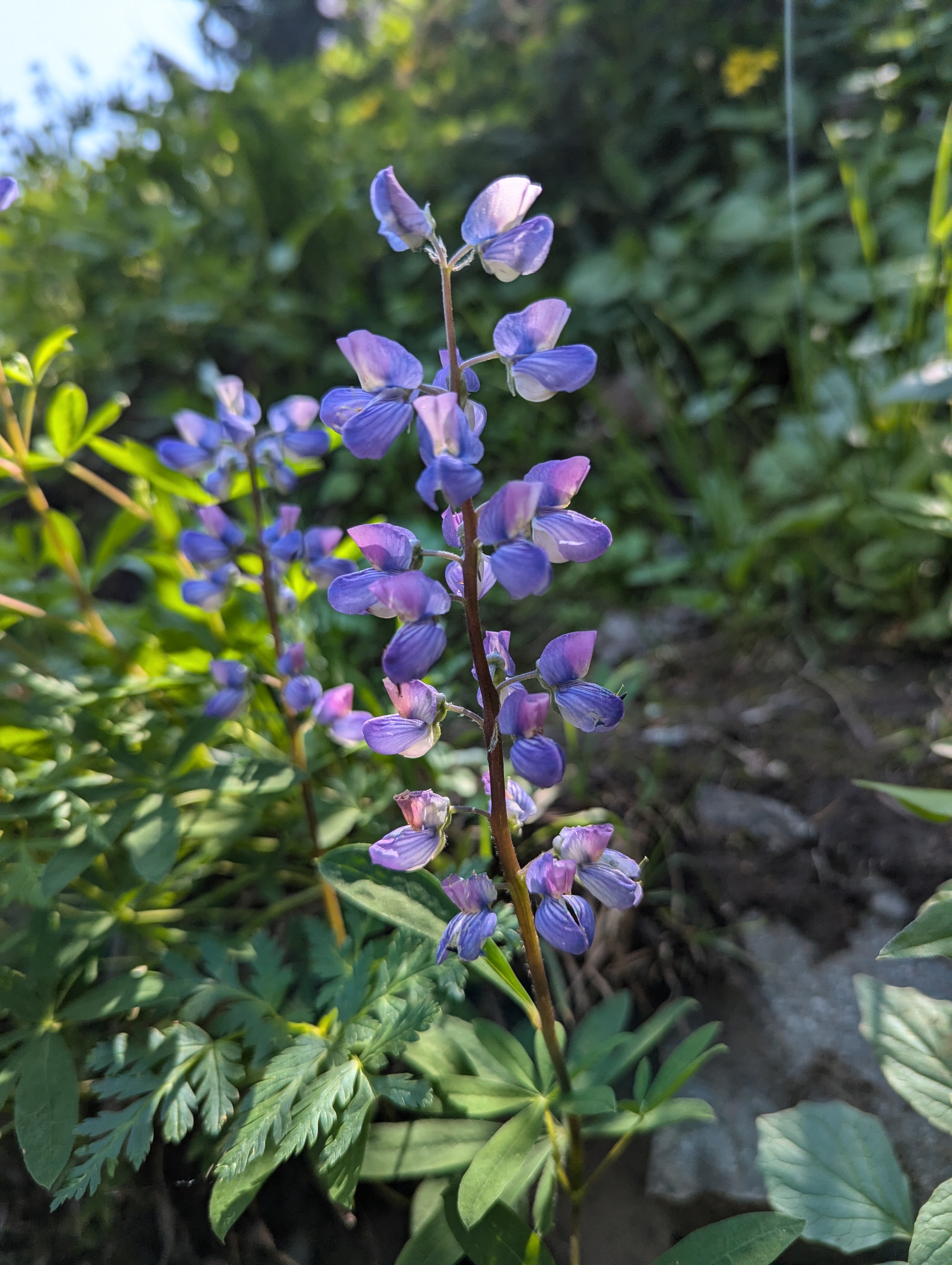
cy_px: 632
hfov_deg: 56.9
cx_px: 476
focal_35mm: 24
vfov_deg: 71.5
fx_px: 878
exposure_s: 1/891
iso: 41
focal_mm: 6.81
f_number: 1.85
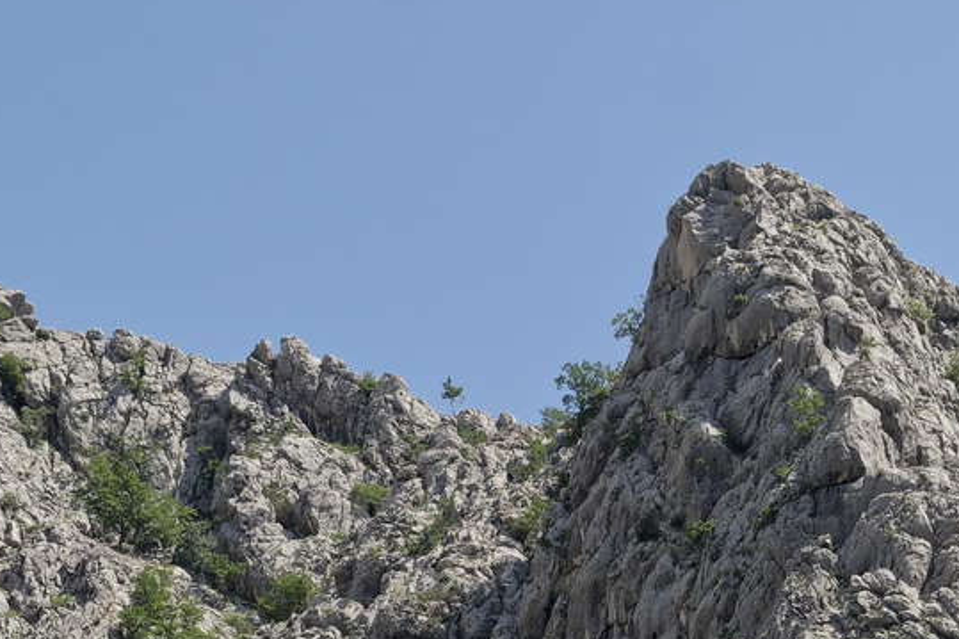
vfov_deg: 10.4
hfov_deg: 16.0
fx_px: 3382
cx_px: 806
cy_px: 974
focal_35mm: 127
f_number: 8
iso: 160
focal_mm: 25.1
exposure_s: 1/200
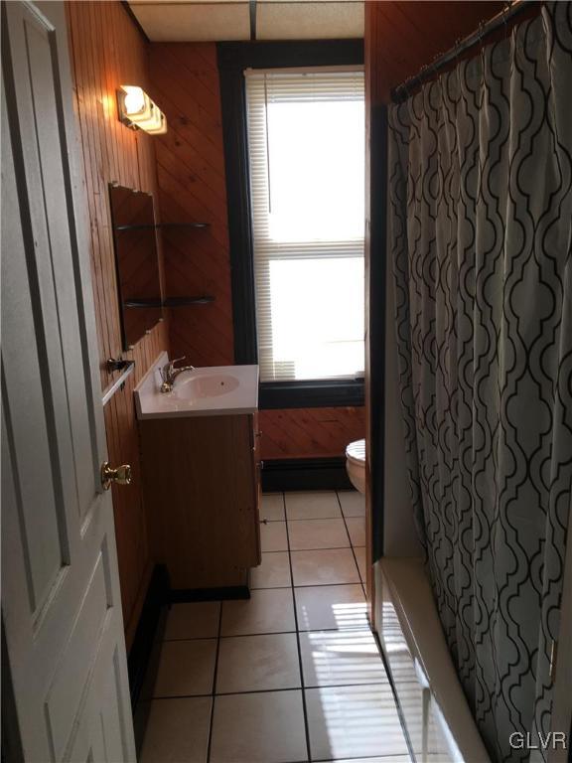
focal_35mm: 29
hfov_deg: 48.2
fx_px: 639
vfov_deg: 61.7
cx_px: 286
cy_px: 382
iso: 25
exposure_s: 1/120
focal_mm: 4.15
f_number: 2.2
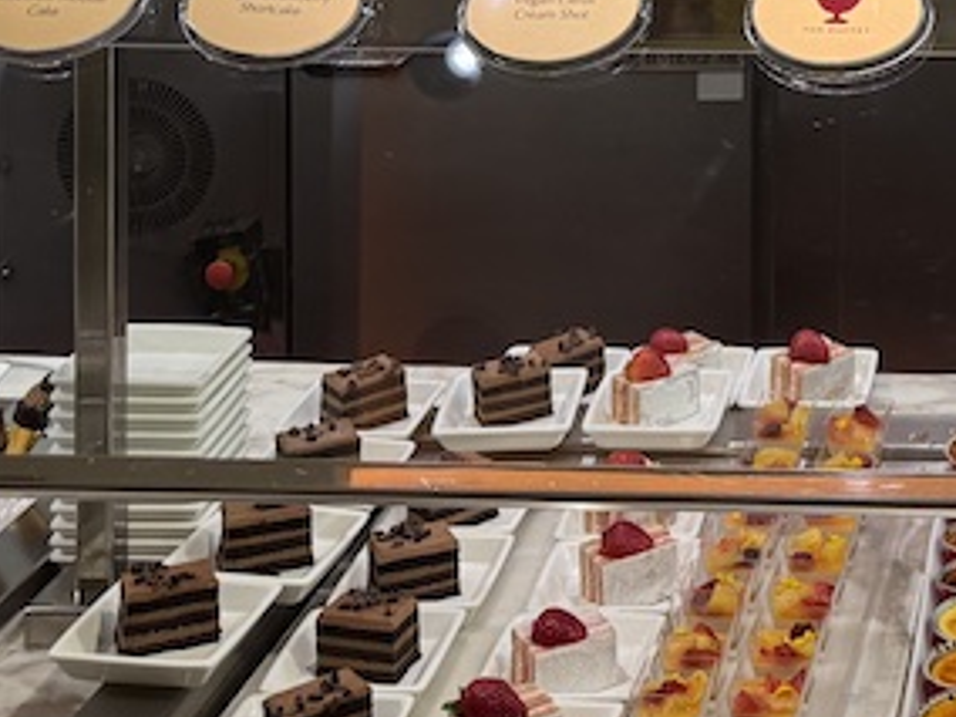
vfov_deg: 17.2
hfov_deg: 23.6
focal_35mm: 76
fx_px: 2099
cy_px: -412
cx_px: 1131
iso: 160
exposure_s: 1/120
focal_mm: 6.76
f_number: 1.78
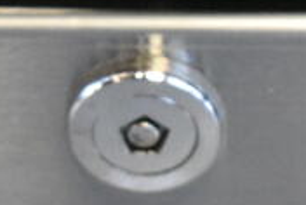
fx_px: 2035
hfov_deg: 8.6
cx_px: 150
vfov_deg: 5.7
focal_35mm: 239
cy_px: -130
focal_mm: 46
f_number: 5.3
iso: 8000
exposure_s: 1/80
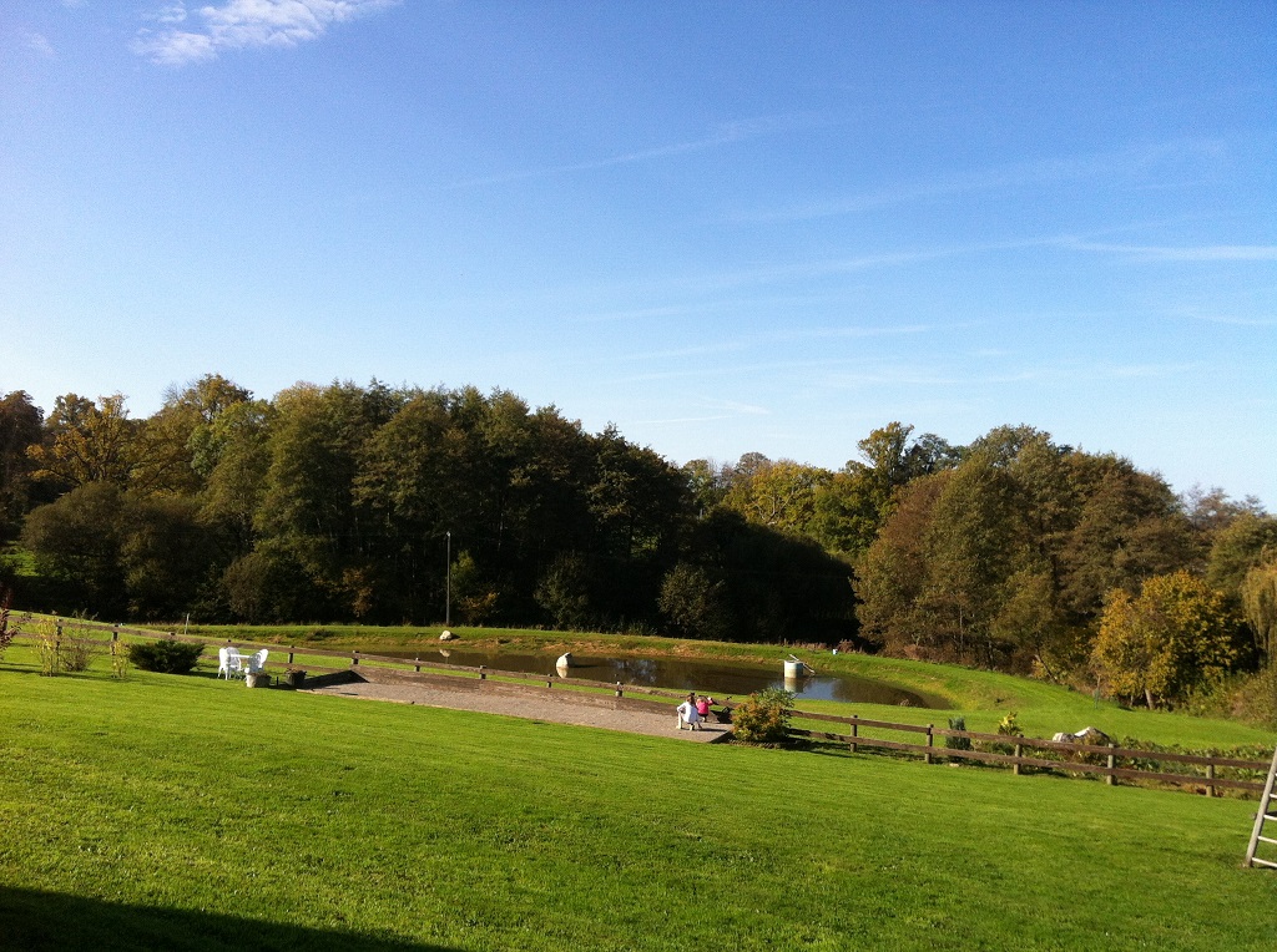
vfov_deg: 40.6
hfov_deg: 52.7
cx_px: 638
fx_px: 1289
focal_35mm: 35
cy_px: 476
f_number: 2.8
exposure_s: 1/1117
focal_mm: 3.85
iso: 80
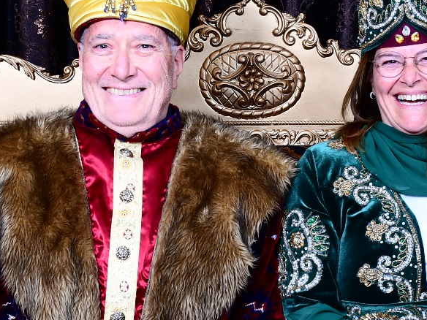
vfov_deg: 14.9
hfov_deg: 19.8
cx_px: 256
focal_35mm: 99
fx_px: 1221
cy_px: 201
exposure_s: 1/80
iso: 200
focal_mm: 24
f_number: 5
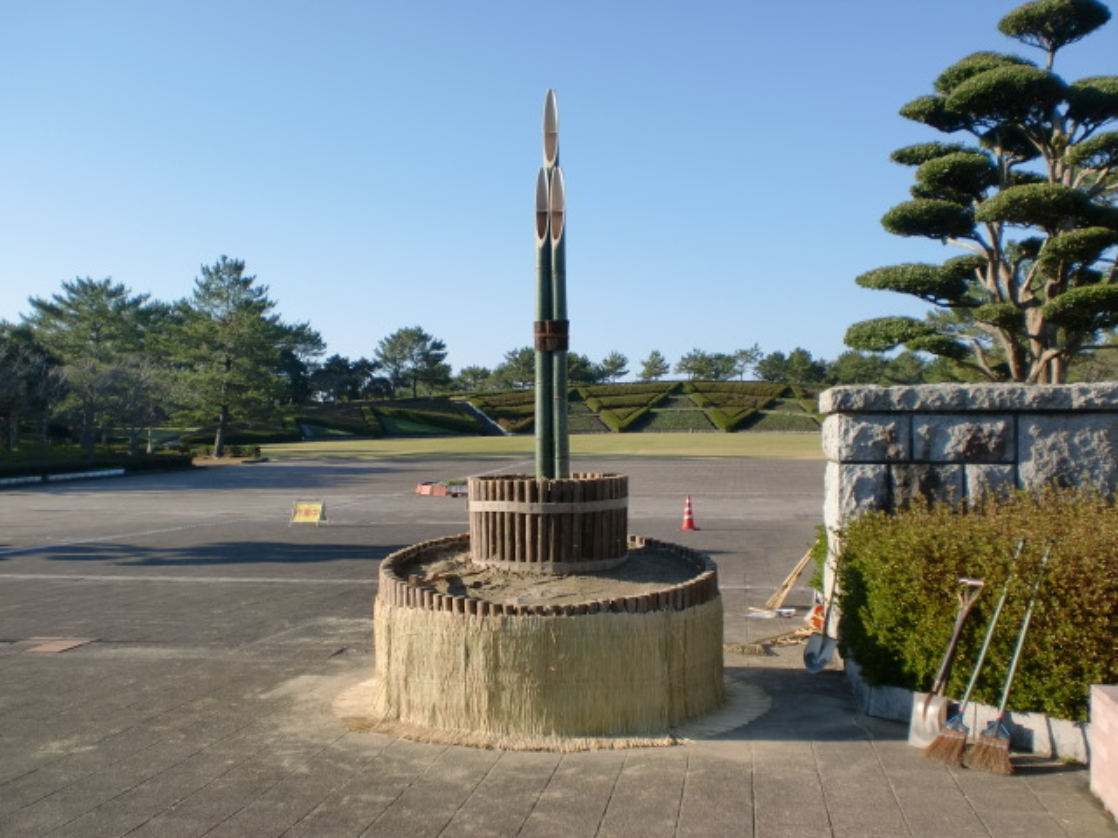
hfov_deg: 52.6
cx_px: 559
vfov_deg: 40.7
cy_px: 419
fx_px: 1130
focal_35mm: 35
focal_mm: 6.3
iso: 64
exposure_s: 1/640
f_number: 3.1
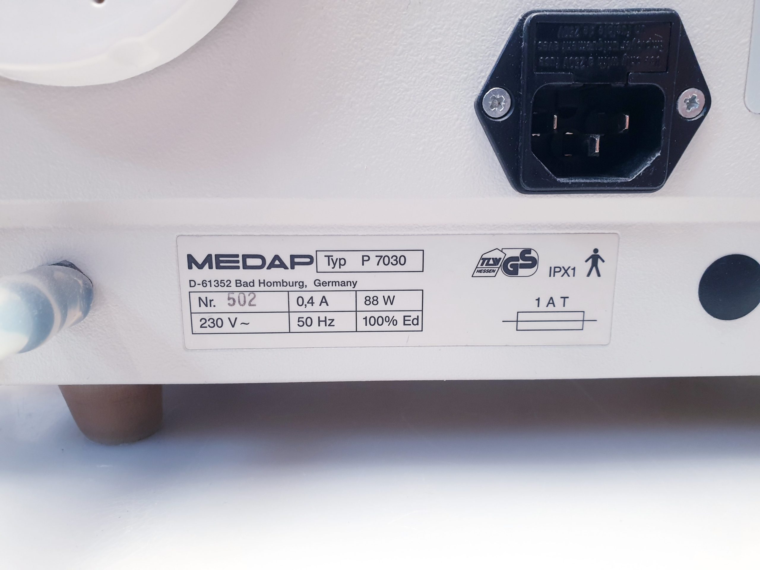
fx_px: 571
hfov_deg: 67.3
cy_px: 285
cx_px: 380
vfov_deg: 53.1
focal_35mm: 26
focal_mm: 4.3
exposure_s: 1/50
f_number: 2.4
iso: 160
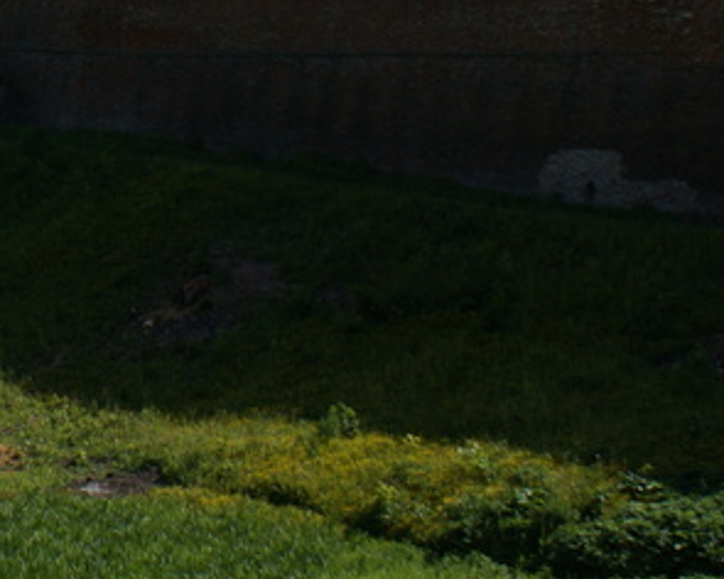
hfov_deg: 14.8
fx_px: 2721
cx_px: -79
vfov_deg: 12.0
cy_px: 2
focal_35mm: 127
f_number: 8
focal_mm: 26
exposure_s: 1/400
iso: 100
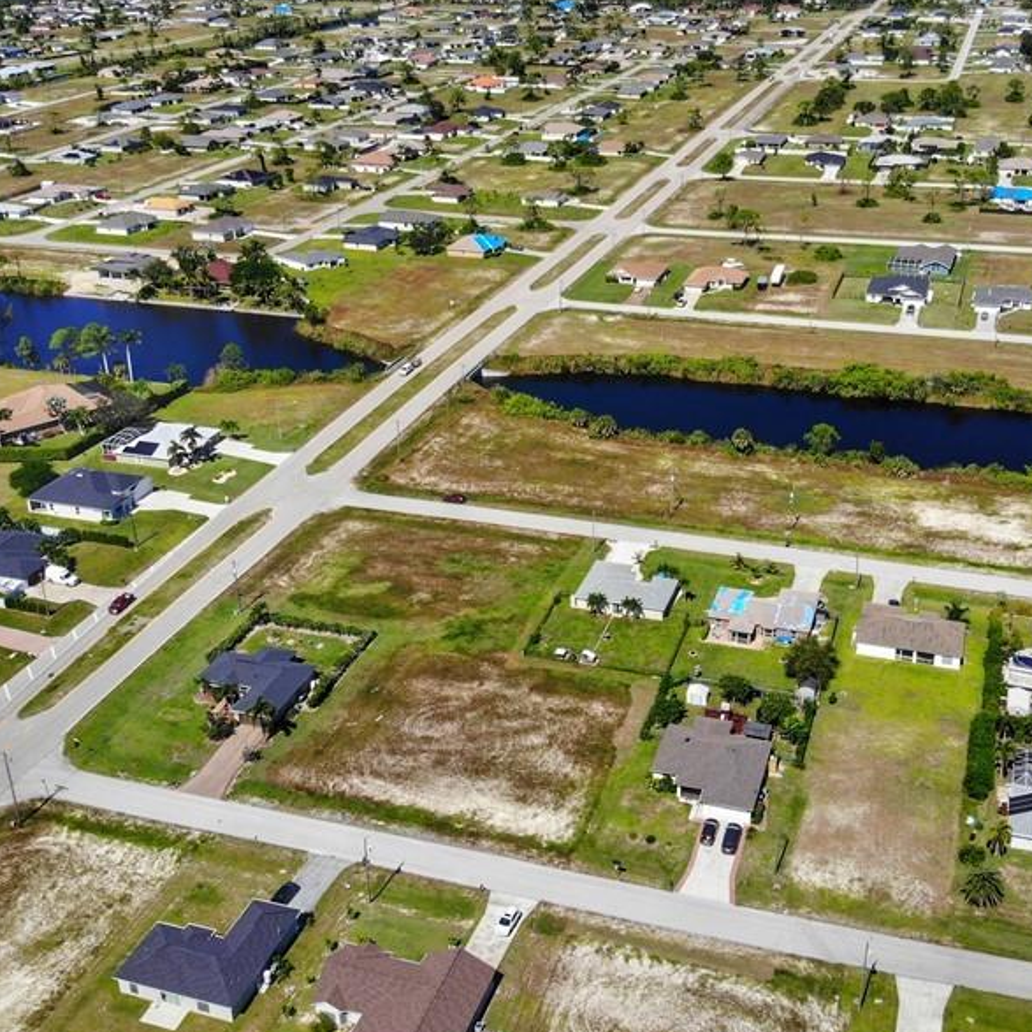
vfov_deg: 44.7
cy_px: 411
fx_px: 1248
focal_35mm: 37
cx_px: 603
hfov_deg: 44.8
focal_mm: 4.5
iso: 114
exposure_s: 1/245
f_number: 2.8
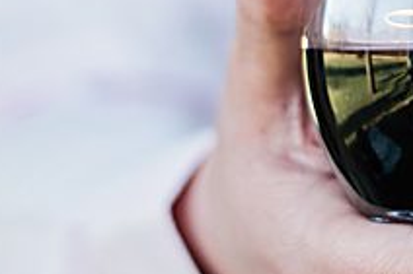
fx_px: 2545
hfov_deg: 9.1
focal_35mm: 222
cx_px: 590
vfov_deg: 6.1
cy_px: -160
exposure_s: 1/1250
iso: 400
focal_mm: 50
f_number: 1.8
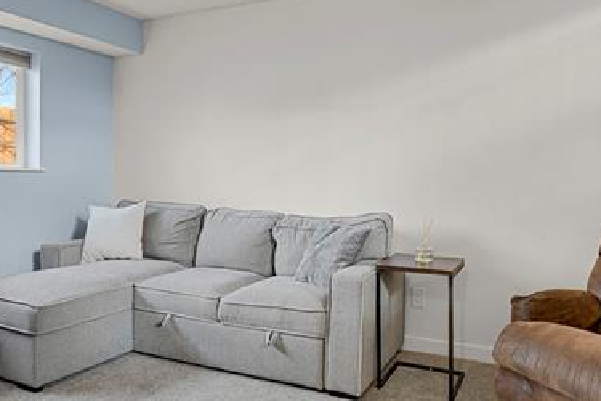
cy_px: 180
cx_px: 301
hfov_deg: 63.7
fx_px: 484
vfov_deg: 44.9
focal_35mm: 29
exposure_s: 2.5
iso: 250
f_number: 8
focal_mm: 17
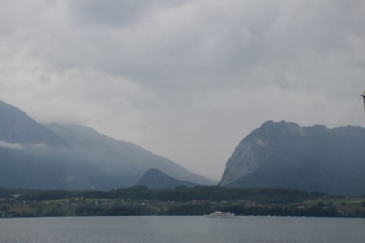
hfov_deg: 28.1
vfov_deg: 18.9
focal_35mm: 72
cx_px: 182
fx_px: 730
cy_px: 122
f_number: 8
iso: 400
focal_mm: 48
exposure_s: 1/250
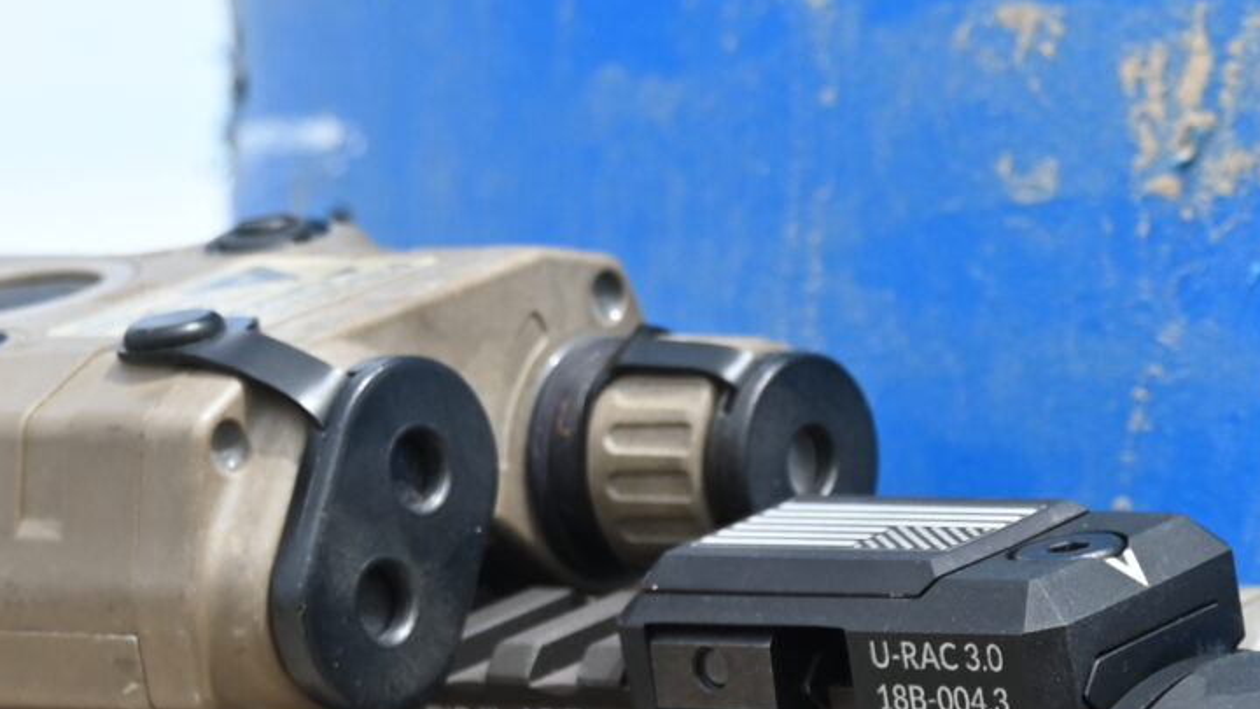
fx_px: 8586
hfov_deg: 8.3
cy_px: 875
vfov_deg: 4.7
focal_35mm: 257
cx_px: 1442
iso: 100
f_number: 6.3
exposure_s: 1/250
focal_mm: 46
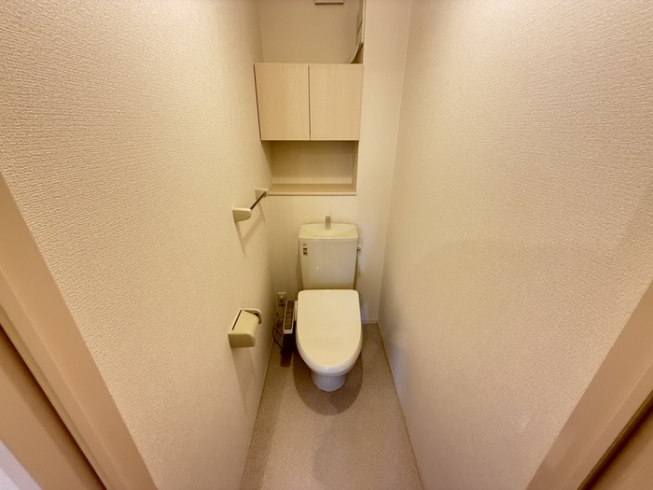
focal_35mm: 14
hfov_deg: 102.1
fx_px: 264
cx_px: 326
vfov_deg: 85.7
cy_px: 245
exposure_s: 1/60
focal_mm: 2.22
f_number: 2.2
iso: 400
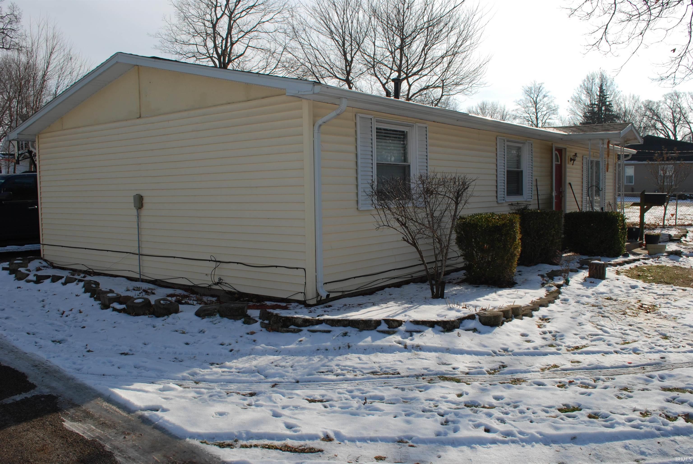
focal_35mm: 30
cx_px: 346
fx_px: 578
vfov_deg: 43.7
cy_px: 232
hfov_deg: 61.9
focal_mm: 20
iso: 100
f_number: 11
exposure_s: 1/200
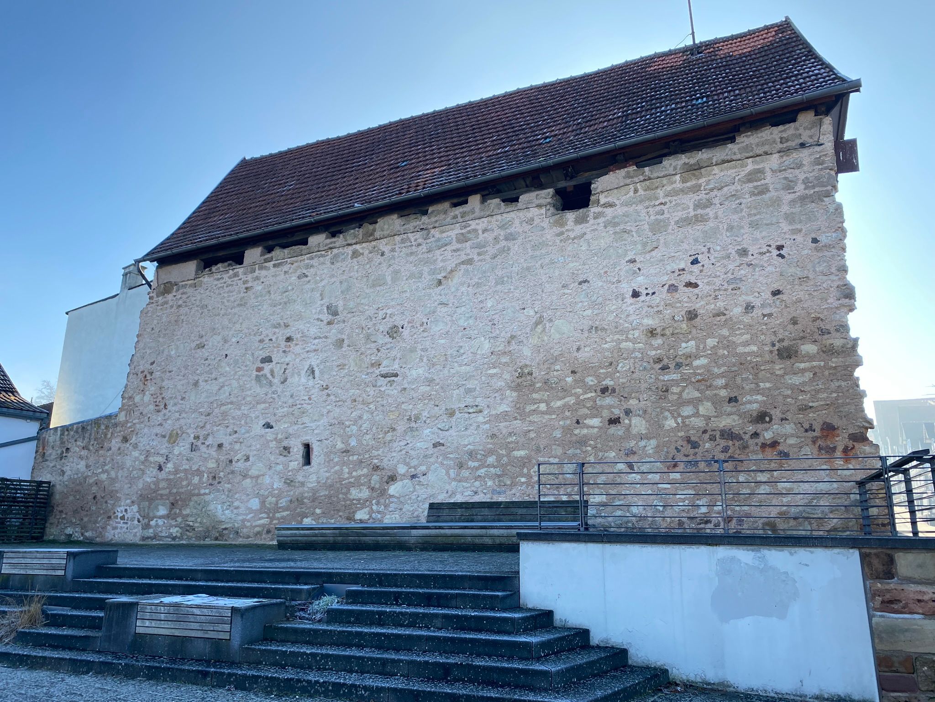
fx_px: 702
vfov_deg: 53.1
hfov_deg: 67.3
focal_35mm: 26
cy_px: 351
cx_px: 468
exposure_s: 1/833
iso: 32
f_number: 1.8
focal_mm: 4.25
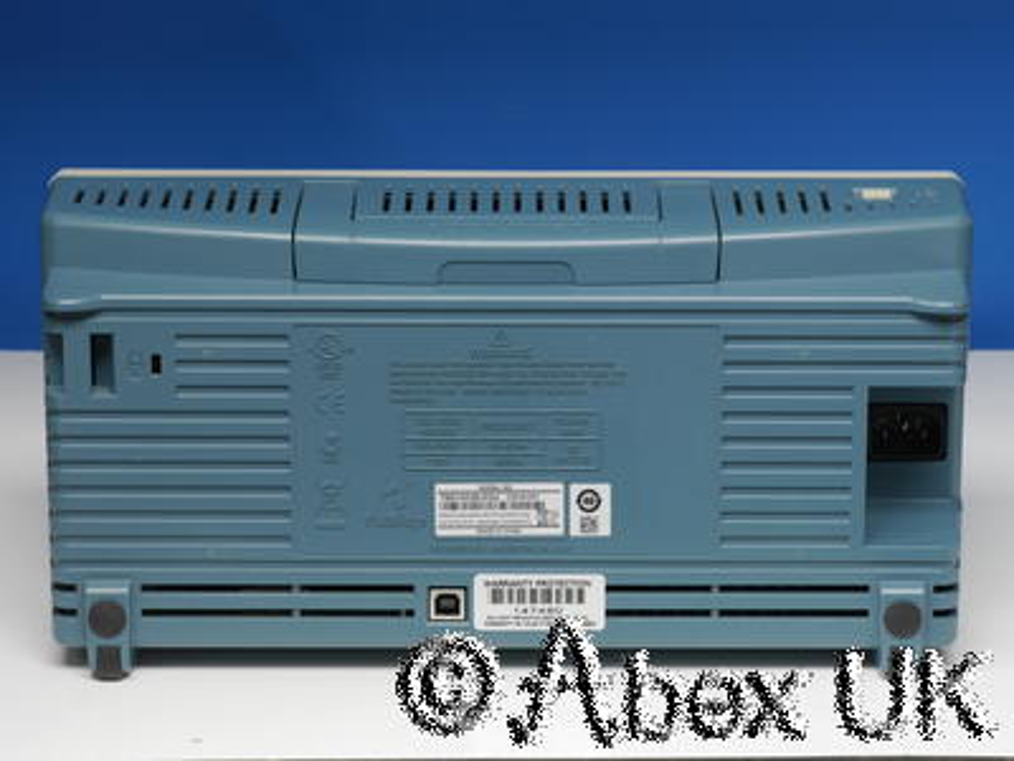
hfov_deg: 15.2
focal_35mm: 130
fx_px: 3808
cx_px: 507
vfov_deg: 11.4
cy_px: 380
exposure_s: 1/6
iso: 400
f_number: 11
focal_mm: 65
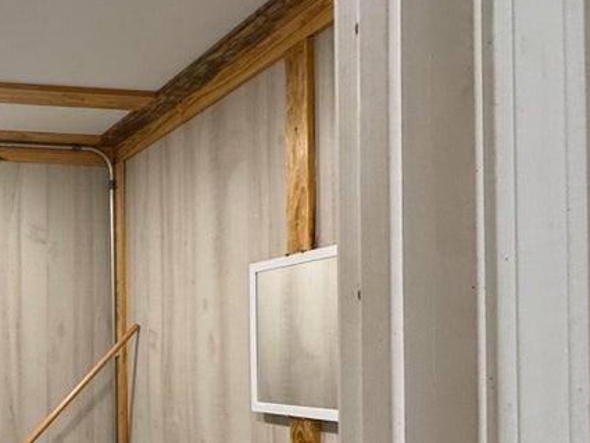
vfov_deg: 31.5
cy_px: 340
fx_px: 767
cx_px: -47
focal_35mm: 45
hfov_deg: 36.2
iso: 200
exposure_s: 1/60
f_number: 2.2
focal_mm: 2.22
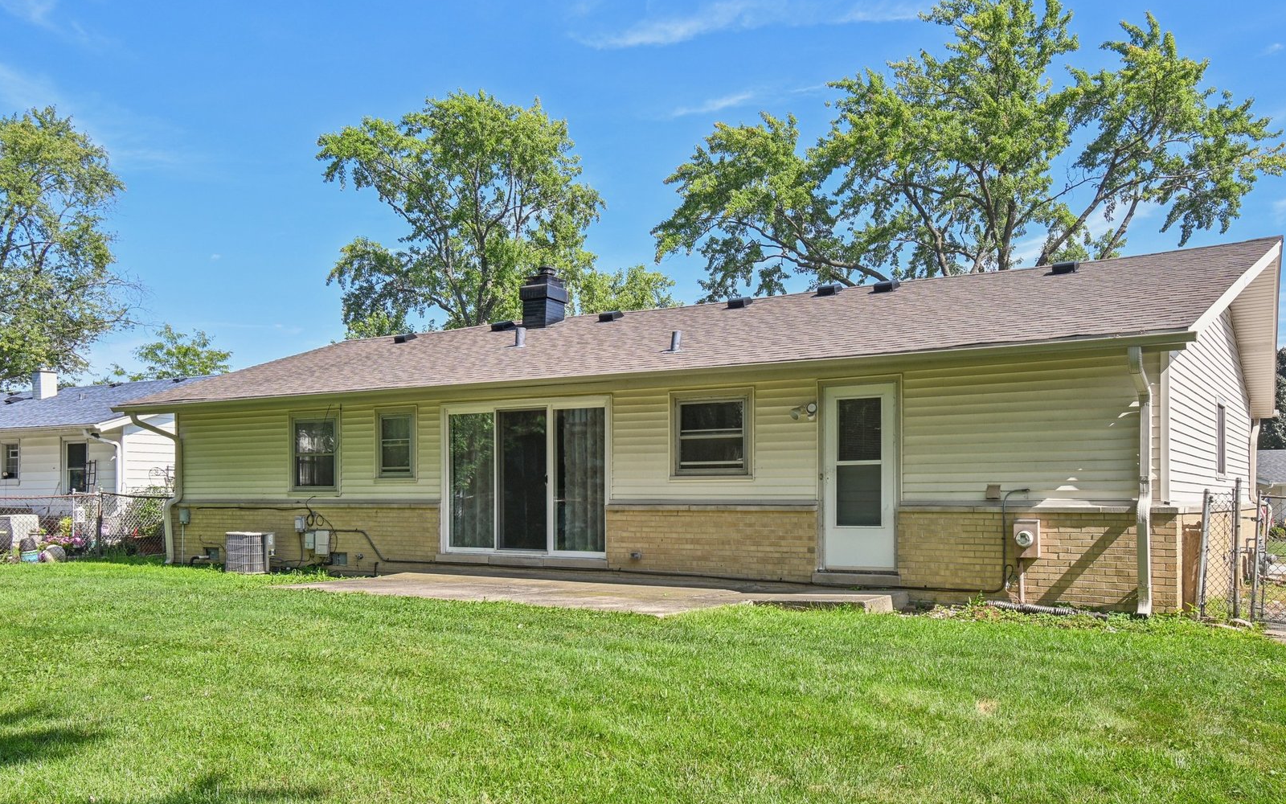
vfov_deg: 40.6
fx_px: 1086
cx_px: 651
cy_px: 404
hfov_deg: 61.2
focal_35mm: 31
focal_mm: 20
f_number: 8
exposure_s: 1/160
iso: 100
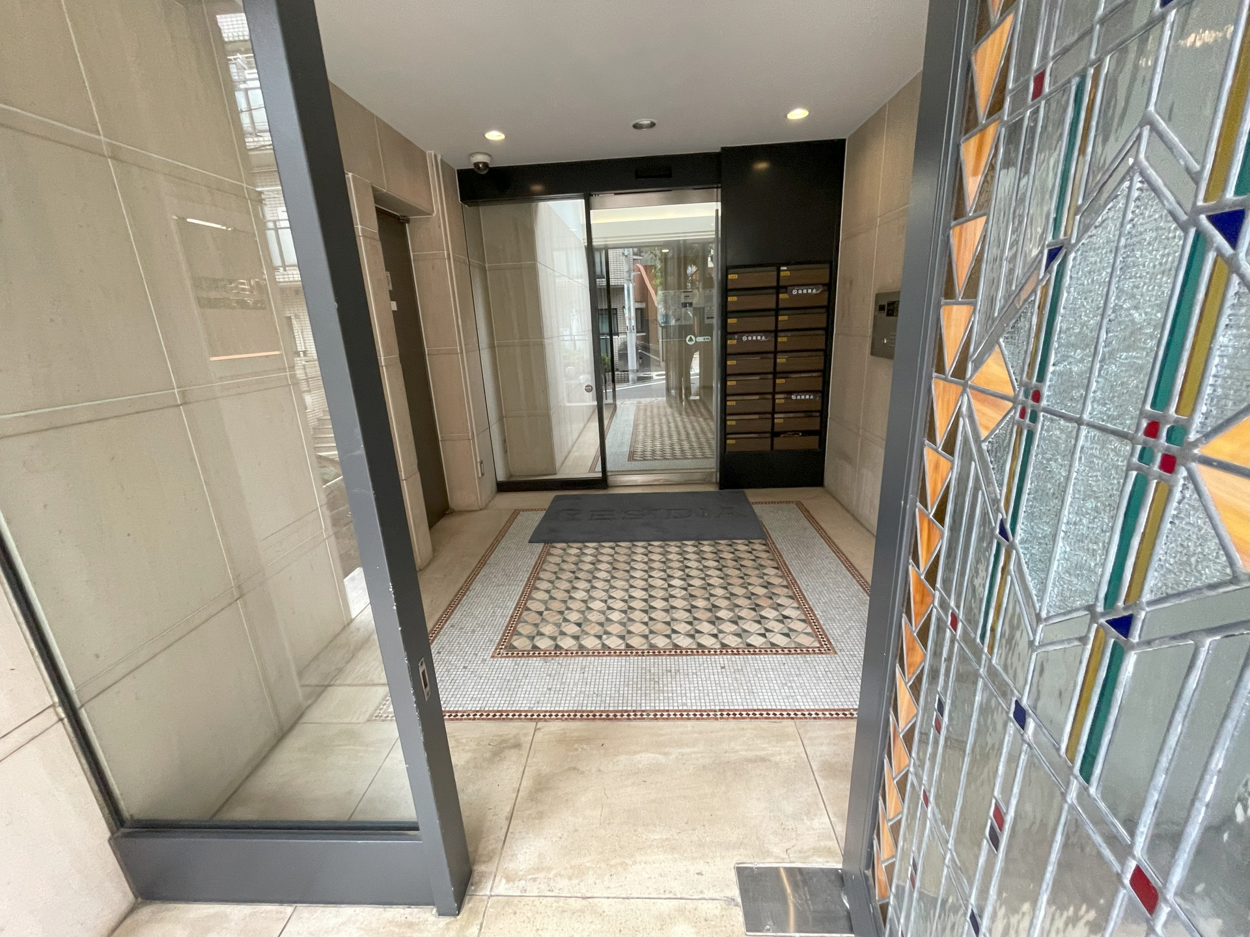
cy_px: 468
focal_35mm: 14
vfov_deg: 85.7
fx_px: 506
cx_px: 625
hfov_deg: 102.1
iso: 320
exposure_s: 1/60
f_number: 2.4
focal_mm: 1.55
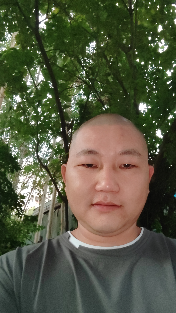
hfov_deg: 52.7
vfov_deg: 83.8
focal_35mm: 21
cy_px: 158
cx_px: 116
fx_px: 174
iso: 8000
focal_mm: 2.87
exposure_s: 1/10.8
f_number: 2.2
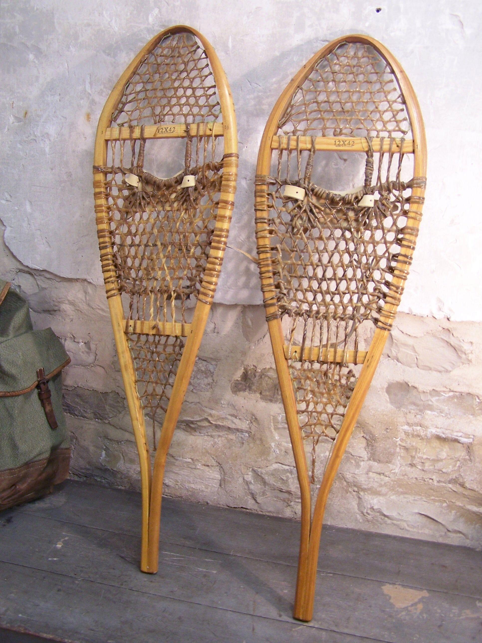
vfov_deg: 49.0
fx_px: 705
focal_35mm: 38
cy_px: 322
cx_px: 241
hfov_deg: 37.7
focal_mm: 6.3
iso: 140
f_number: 2.8
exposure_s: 1/30
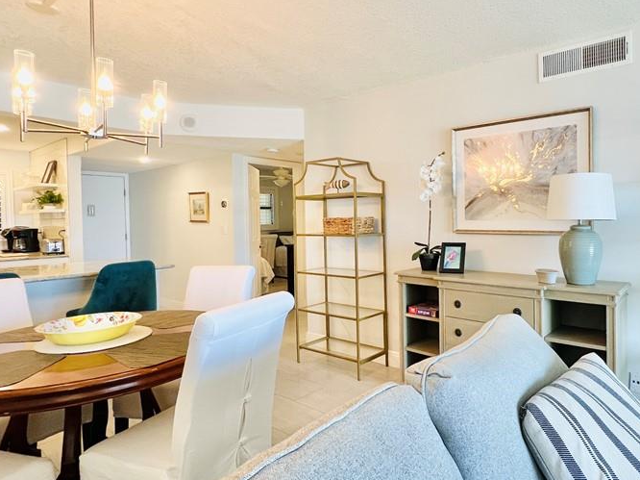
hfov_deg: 79.4
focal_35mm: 20
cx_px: 421
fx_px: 370
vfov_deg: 65.9
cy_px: 226
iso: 160
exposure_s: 1/120
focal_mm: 1.57
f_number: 1.8
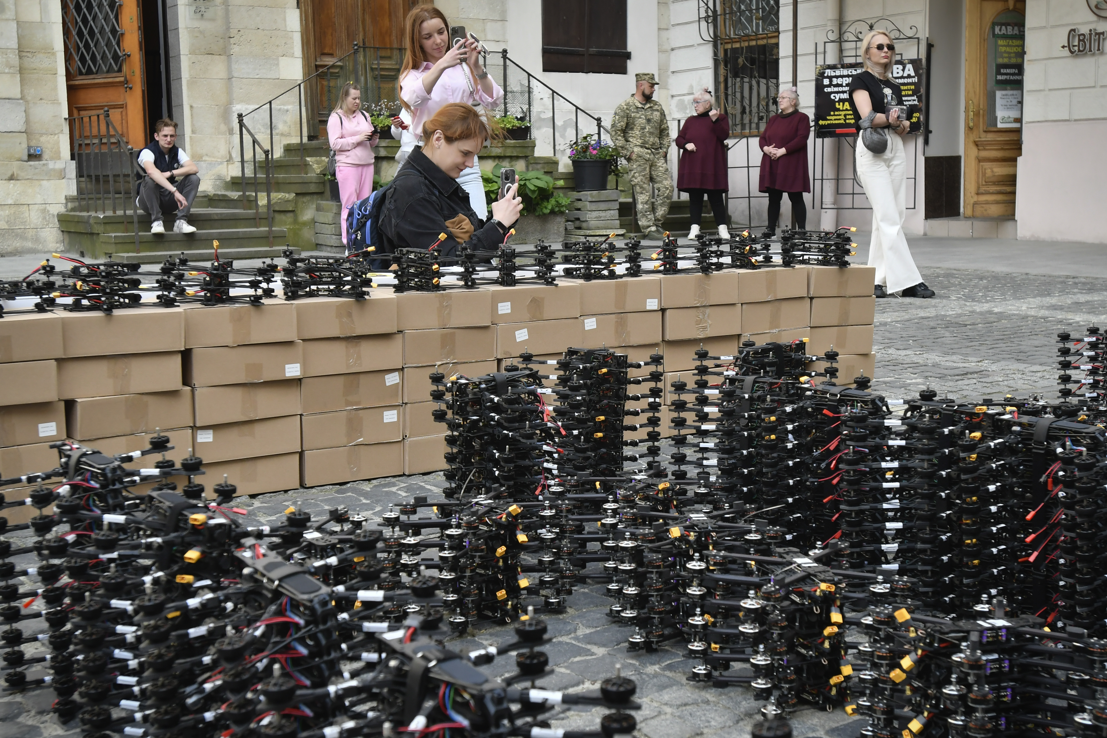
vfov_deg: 28.6
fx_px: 1445
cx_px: 589
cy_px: 410
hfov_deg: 41.9
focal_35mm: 47
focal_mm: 28
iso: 500
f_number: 5.6
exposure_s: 1/640
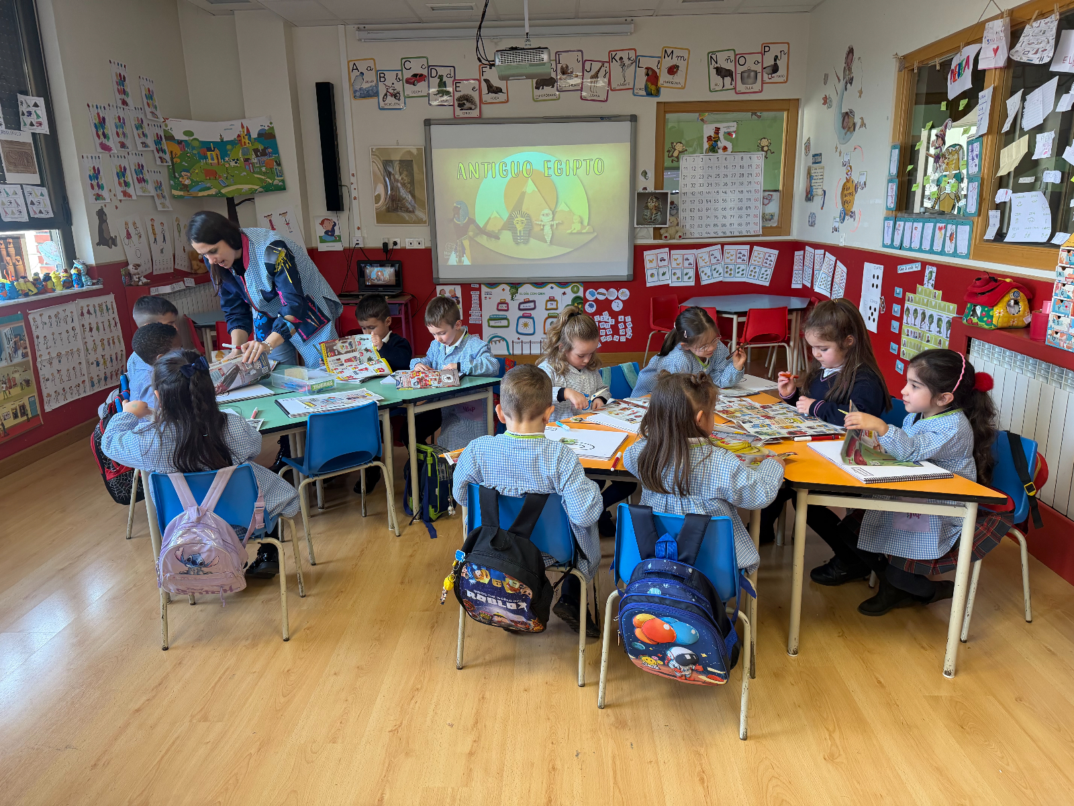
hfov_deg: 71.6
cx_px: 537
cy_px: 403
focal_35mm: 24
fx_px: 745
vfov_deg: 56.8
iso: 200
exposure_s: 1/121
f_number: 1.78
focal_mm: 6.76
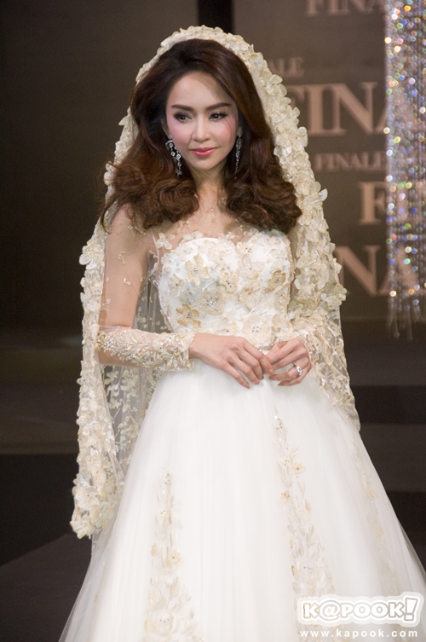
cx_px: 213
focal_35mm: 168
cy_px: 321
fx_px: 2990
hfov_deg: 8.1
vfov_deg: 12.2
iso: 1000
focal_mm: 112
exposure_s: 1/125
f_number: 5.6
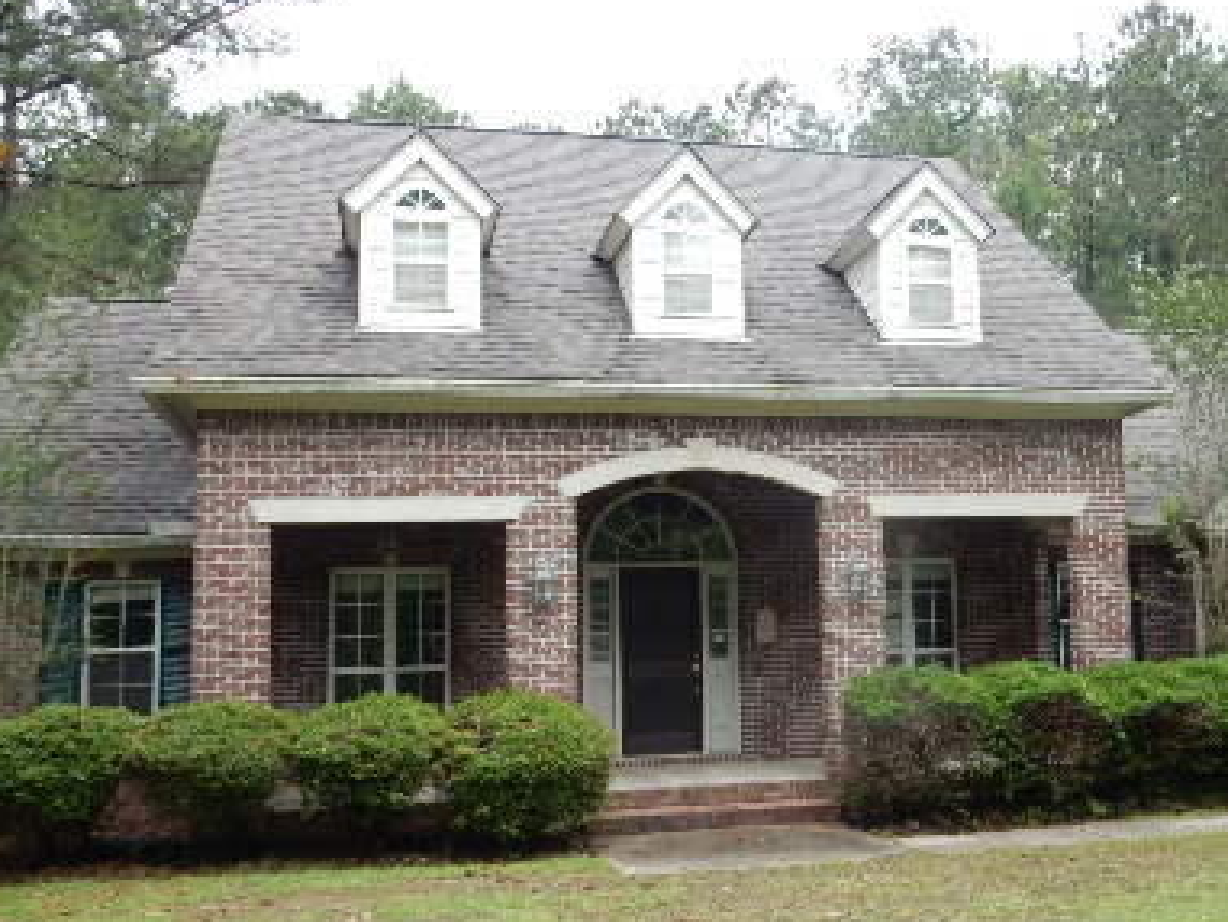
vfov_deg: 34.4
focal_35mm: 42
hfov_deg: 43.8
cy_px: 445
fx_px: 1490
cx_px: 867
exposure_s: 1/100
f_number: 3.7
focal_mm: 4.5
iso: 125
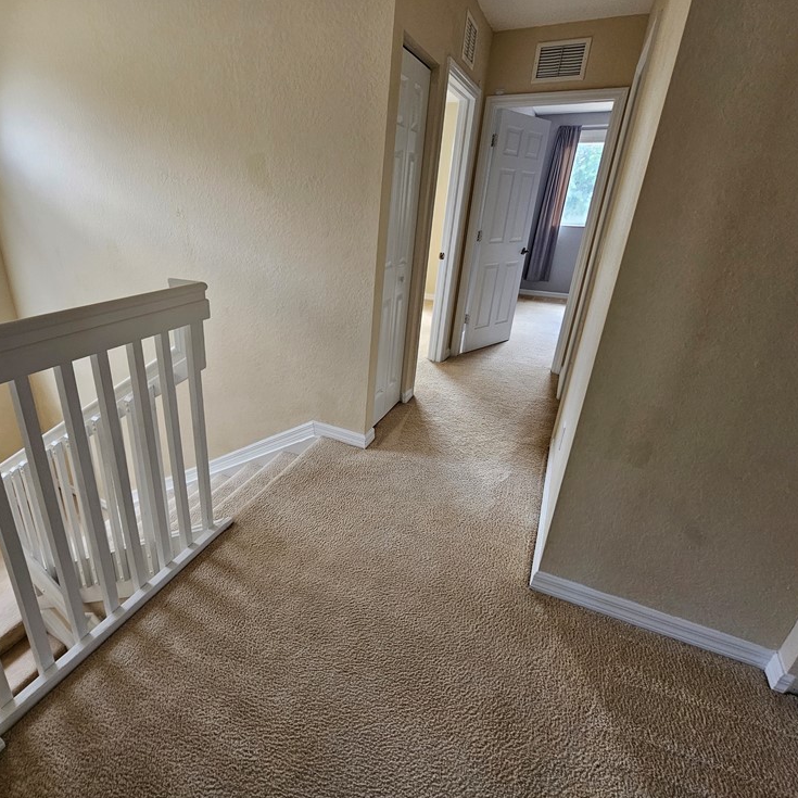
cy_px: 393
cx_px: 326
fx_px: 417
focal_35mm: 16
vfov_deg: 87.4
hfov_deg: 86.5
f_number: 2.2
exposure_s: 1/77.4
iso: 160
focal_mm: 2.2
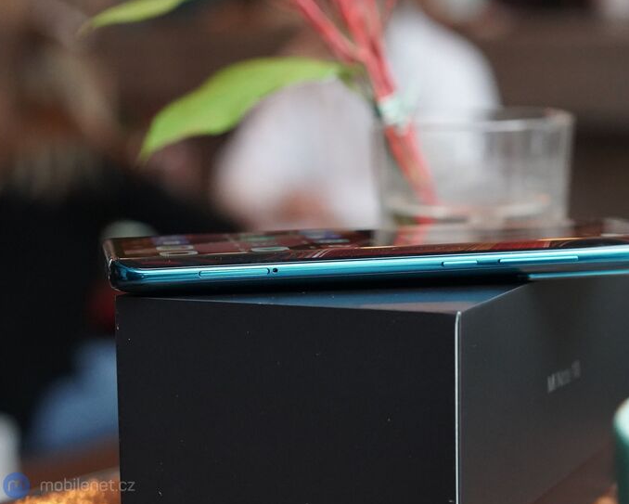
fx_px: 1173
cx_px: 377
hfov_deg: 29.9
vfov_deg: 24.2
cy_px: 253
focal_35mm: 63
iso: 8000
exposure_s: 1/250
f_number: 4.5
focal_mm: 55
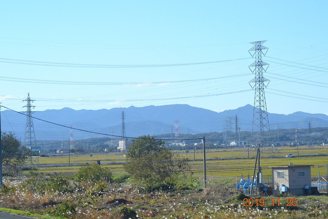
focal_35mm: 120
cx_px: 164
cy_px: 110
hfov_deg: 17.1
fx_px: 1093
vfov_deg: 11.4
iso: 1600
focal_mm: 80
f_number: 10
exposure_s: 1/1600
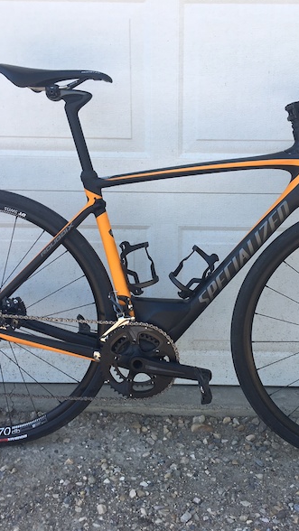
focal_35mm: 43
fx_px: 606
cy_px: 266
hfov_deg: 27.7
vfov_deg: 47.3
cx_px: 180
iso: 25
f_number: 2.2
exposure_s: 1/416
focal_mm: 4.15
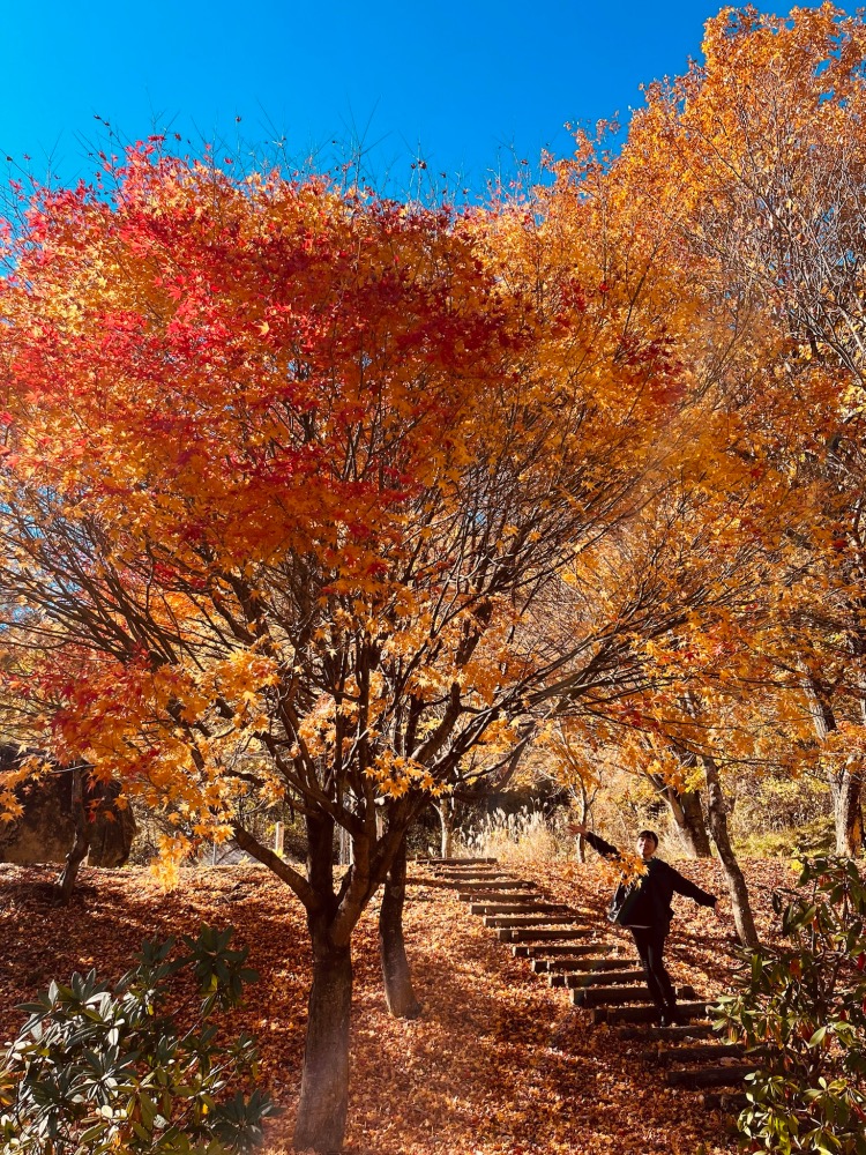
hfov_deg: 53.1
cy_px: 578
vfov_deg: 67.3
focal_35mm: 26
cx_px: 433
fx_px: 867
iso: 50
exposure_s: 1/816
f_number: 1.6
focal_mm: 5.1
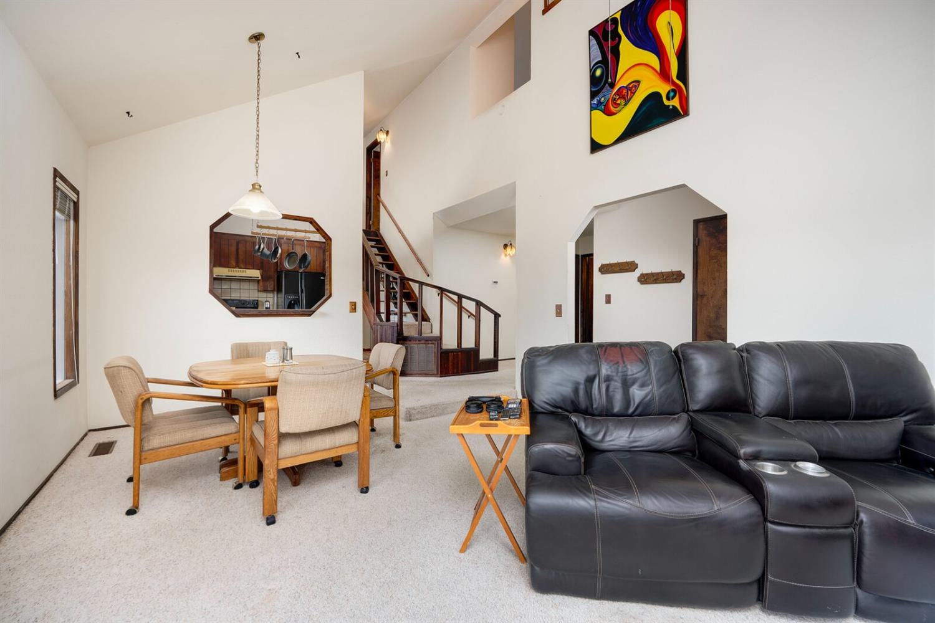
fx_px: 364
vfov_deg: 81.2
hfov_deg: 104.3
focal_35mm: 14
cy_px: 312
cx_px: 468
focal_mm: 14
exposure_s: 1/10
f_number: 8
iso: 320
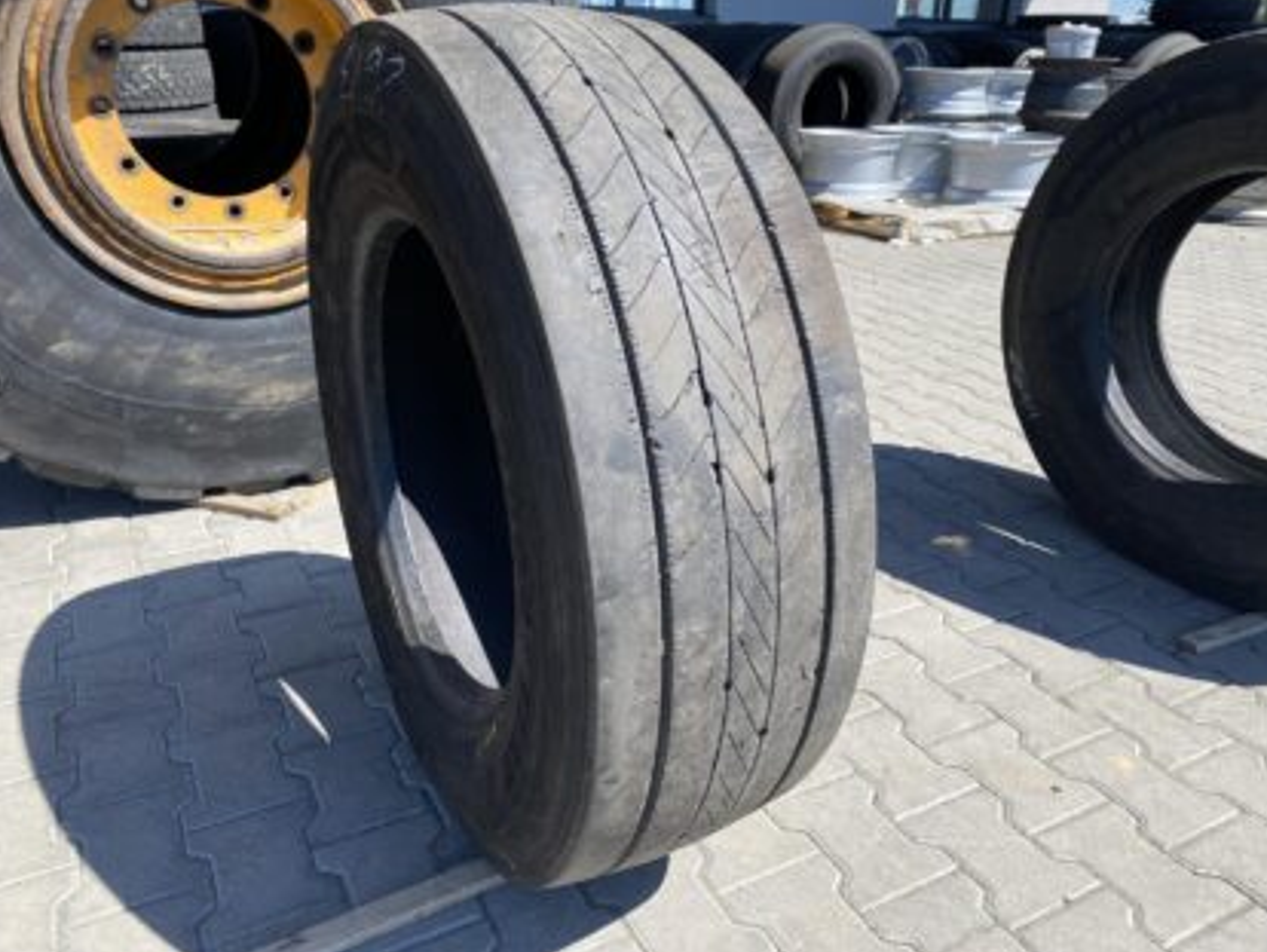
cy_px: 467
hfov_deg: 65.3
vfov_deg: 51.4
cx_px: 630
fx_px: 989
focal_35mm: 27
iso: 32
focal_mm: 4.25
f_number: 1.8
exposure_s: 1/1377
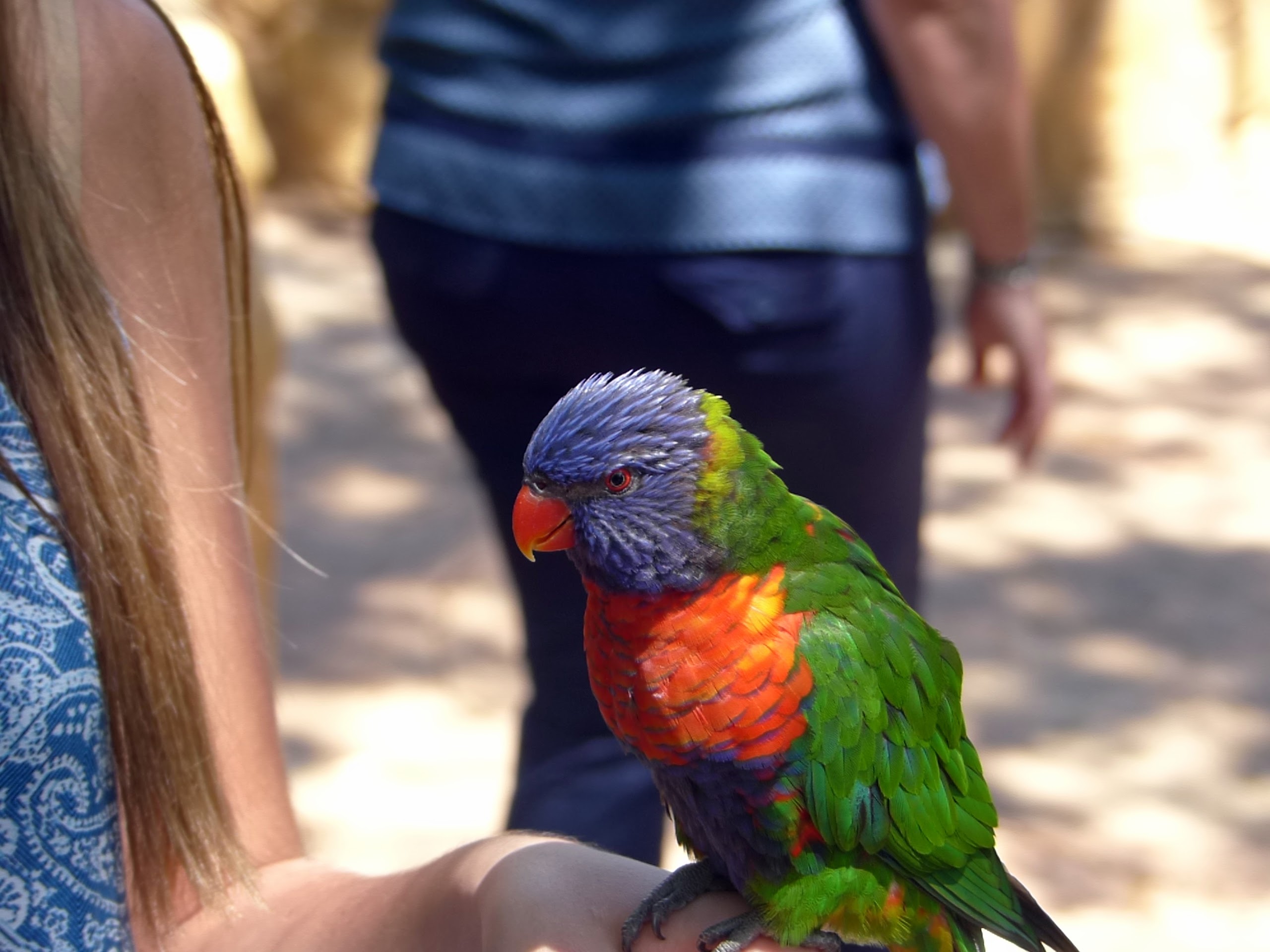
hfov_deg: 14.8
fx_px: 4880
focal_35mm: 133
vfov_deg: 11.1
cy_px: 476
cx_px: 635
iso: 100
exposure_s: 1/200
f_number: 2.8
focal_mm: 23.9
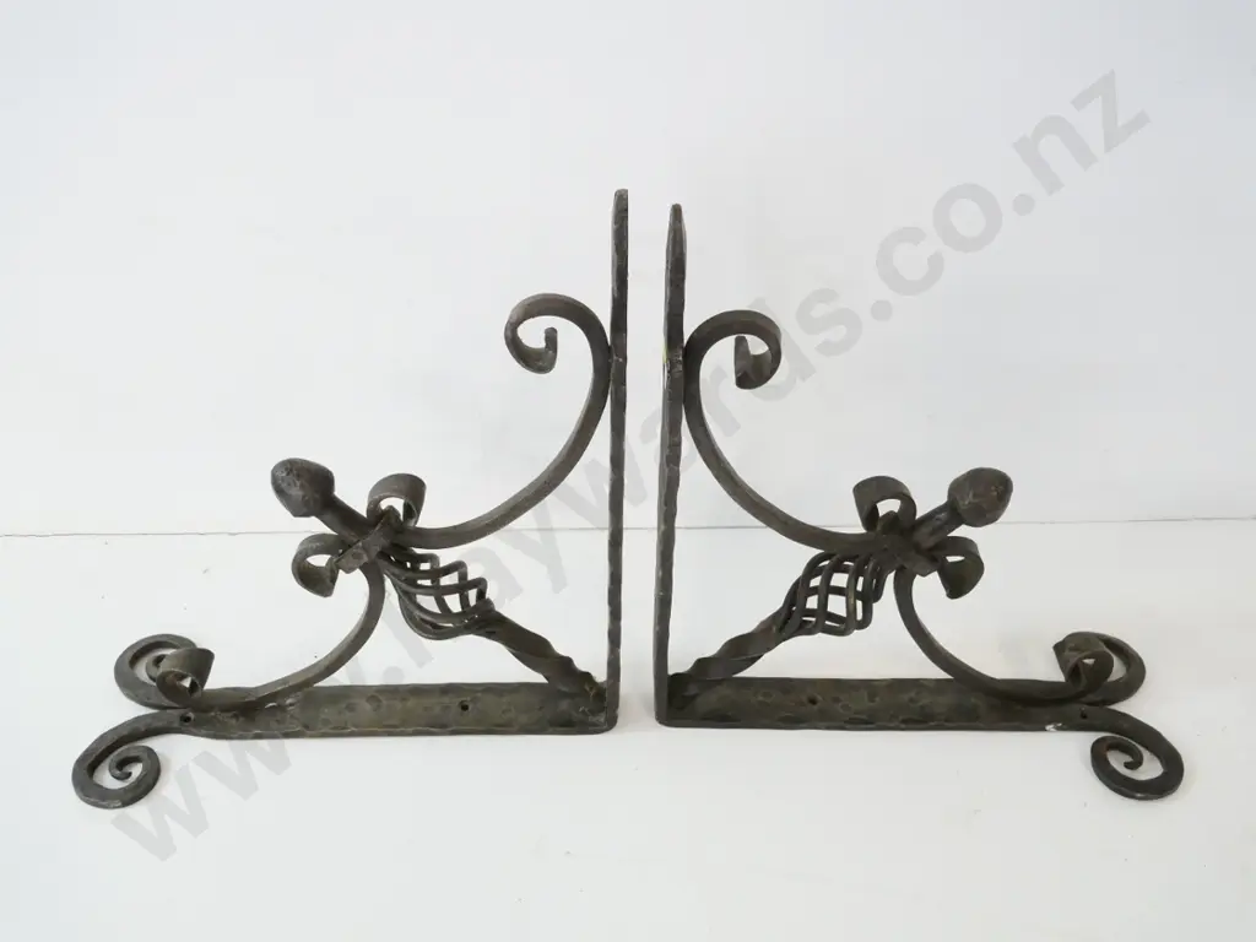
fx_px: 1089
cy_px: 471
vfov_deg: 46.8
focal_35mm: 30
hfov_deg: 60.0
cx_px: 628
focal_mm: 15
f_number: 6.3
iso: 3200
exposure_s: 1/60
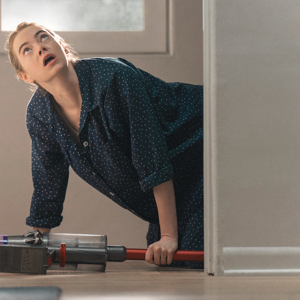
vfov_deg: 7.6
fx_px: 2265
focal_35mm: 231
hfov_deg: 7.6
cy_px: 151
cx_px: 79
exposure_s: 1/200
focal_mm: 180
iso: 1250
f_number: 3.5
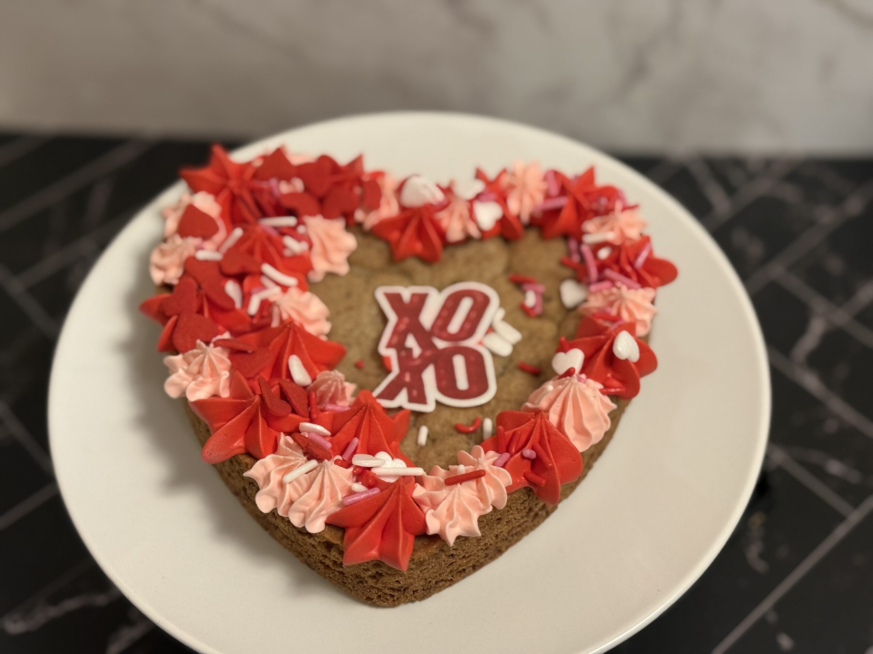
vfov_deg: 30.3
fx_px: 1211
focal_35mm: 48
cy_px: 327
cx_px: 436
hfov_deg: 39.7
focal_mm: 6.76
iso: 250
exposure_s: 1/50
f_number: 1.78
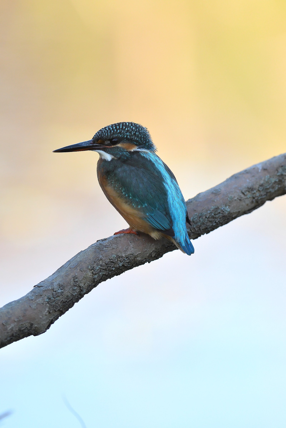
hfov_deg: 2.3
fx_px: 7149
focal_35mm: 600
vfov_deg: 3.4
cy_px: 214
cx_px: 143
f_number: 4
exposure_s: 1/3200
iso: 1600
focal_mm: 400
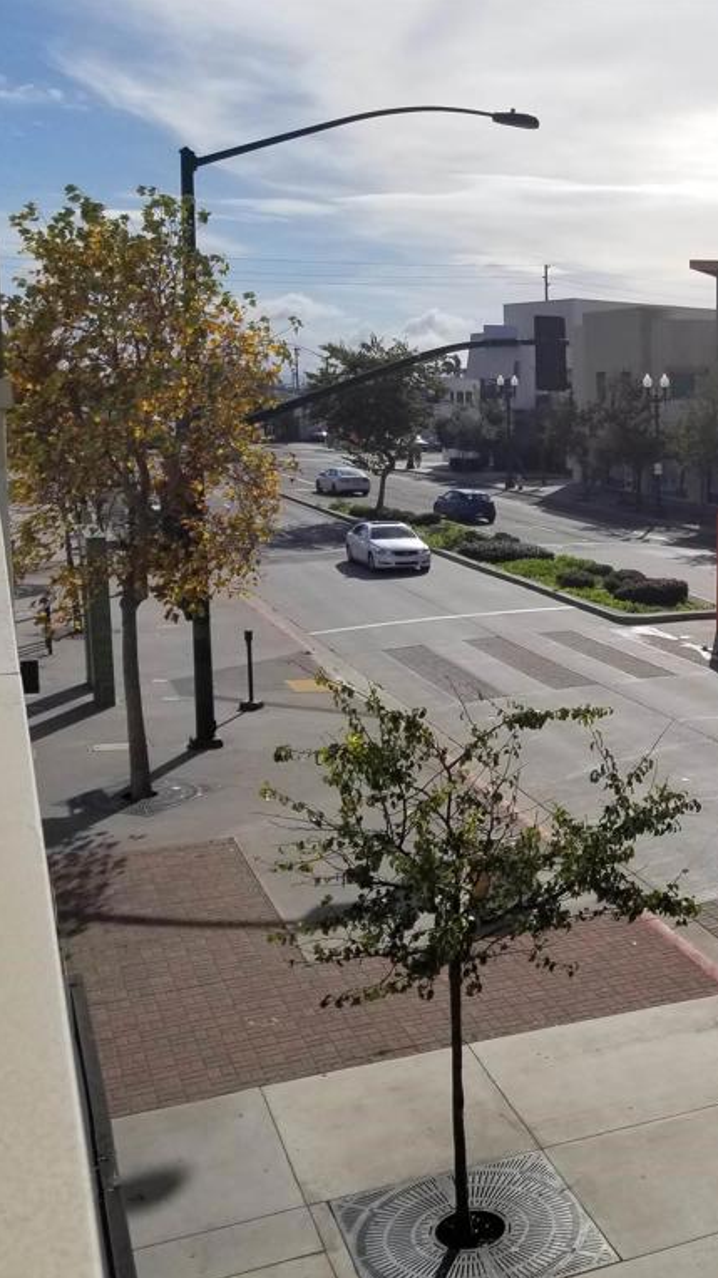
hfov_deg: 27.6
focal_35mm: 38
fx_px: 1287
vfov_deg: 52.8
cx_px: 850
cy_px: 640
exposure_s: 1/6992
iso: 50
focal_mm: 4.25
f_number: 1.7
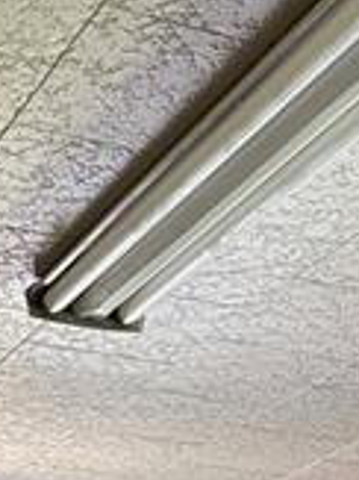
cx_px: 241
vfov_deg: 13.8
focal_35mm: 113
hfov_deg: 13.1
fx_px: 1565
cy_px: 1057
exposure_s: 1/95
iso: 250
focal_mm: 6.86
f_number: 1.78
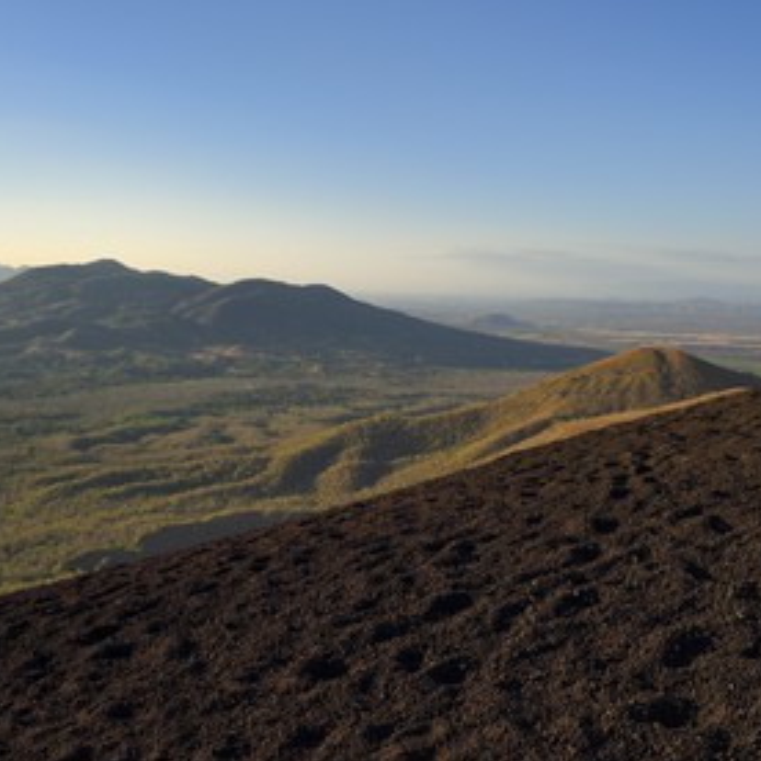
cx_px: 394
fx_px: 771
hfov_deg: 52.5
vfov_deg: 52.5
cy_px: 383
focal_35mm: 31
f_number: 13
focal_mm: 24
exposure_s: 1/200
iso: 200
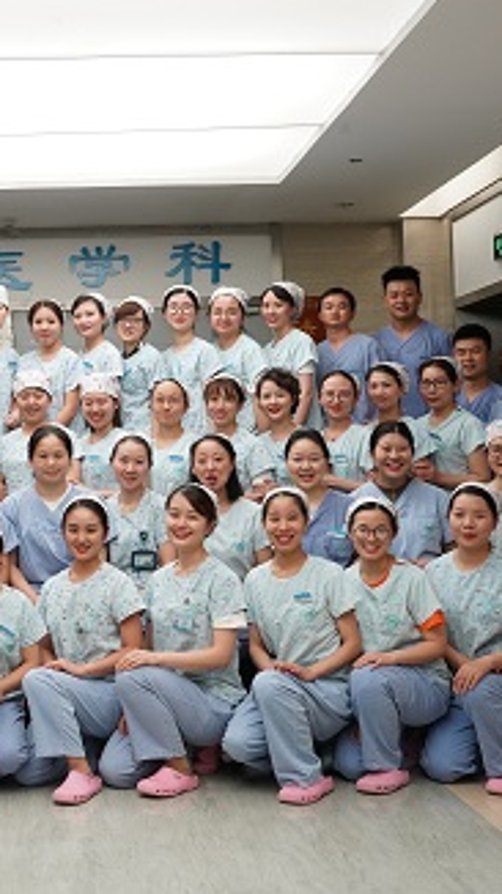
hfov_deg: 21.7
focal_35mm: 53
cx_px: -5
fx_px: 1256
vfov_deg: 39.2
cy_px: 440
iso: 4000
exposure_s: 1/40
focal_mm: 33
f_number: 11
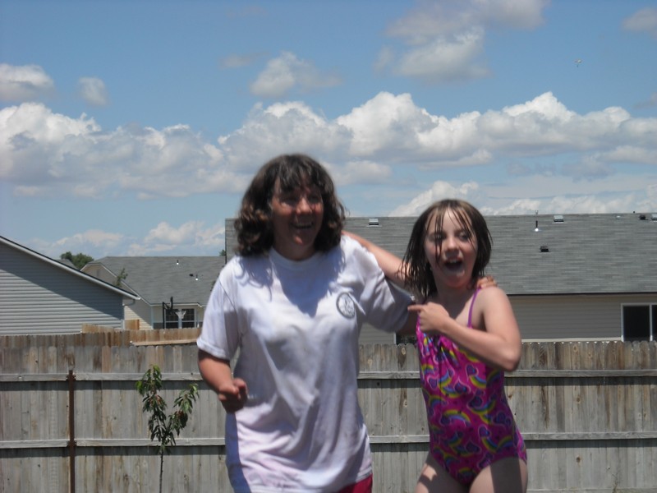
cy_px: 246
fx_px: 1993
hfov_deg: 18.7
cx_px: 328
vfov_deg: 14.1
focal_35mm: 105
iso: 70
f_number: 9.3
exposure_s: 1/250
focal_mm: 17.1
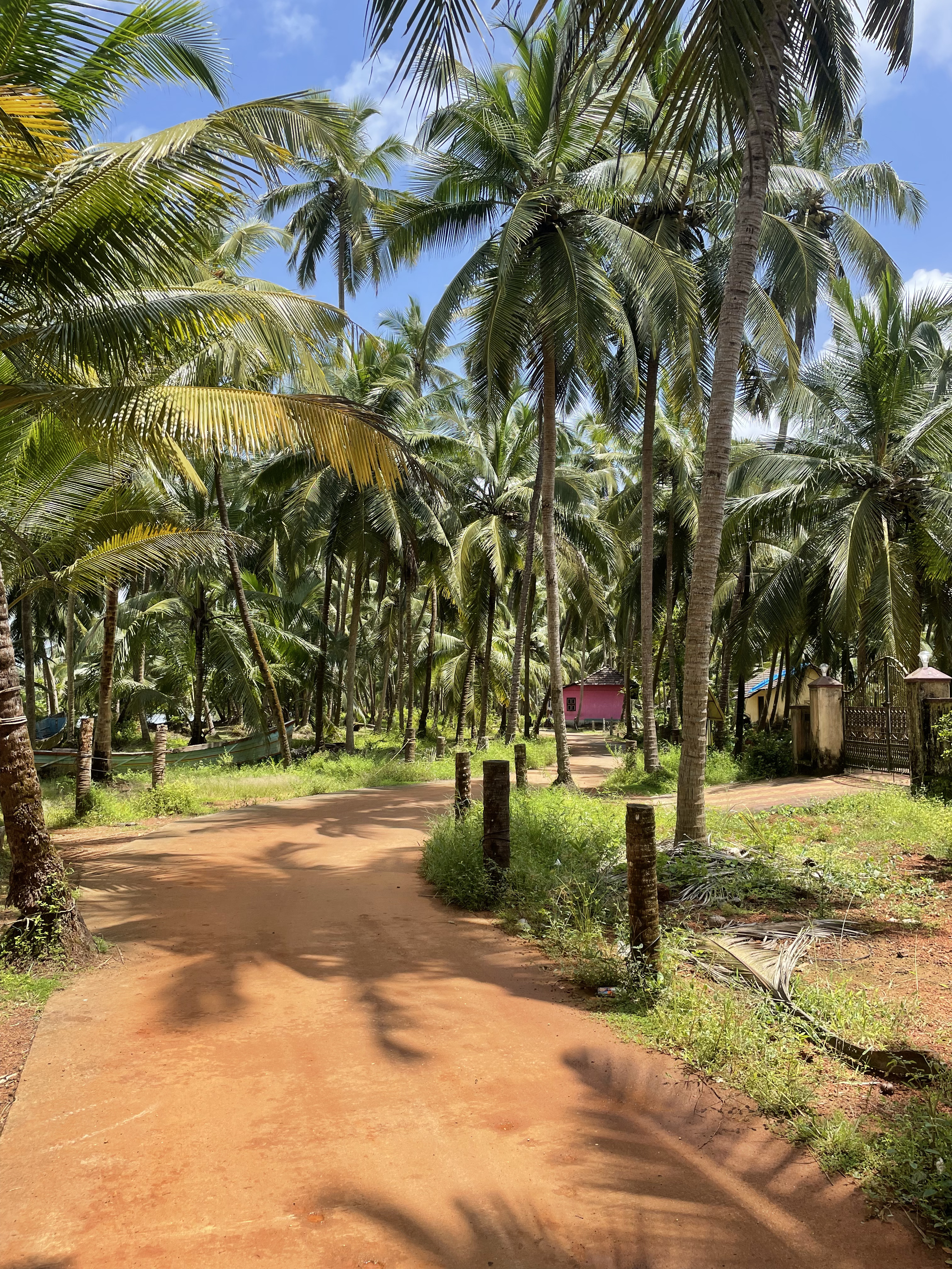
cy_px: 634
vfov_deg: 67.3
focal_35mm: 26
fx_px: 953
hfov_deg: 53.1
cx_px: 476
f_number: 1.6
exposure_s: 1/1511
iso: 32
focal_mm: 4.2
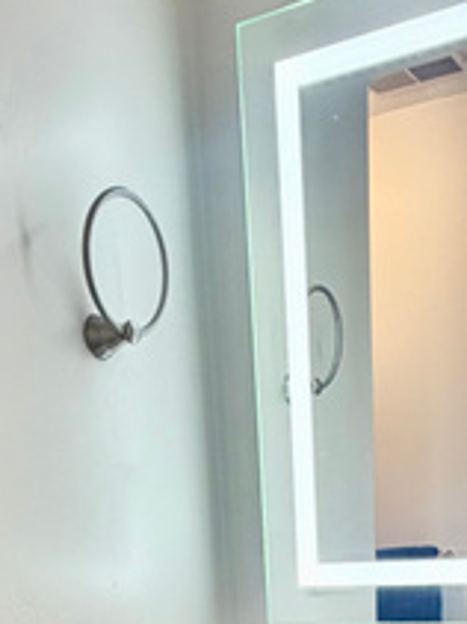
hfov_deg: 28.2
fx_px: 918
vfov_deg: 29.9
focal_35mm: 51
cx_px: 343
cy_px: 810
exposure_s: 1/60
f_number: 2.2
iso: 250
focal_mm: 2.22
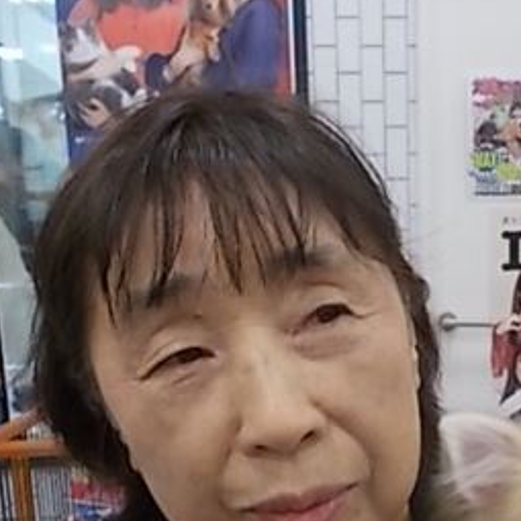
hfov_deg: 31.1
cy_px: 445
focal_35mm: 54
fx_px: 920
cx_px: 390
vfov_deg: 30.5
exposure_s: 1/25
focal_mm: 4.6
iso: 125
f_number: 3.2
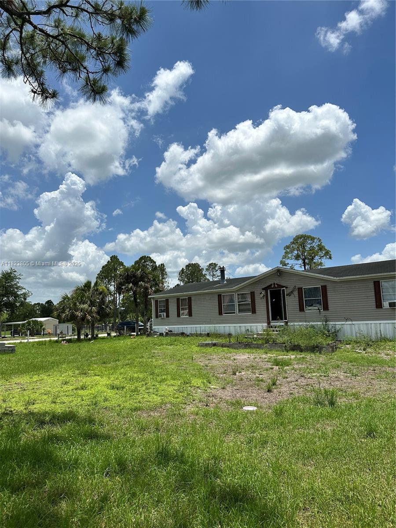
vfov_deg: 71.6
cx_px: 198
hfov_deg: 56.8
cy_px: 264
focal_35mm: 24
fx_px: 366
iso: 80
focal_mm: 6.86
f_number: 1.78
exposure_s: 1/8929
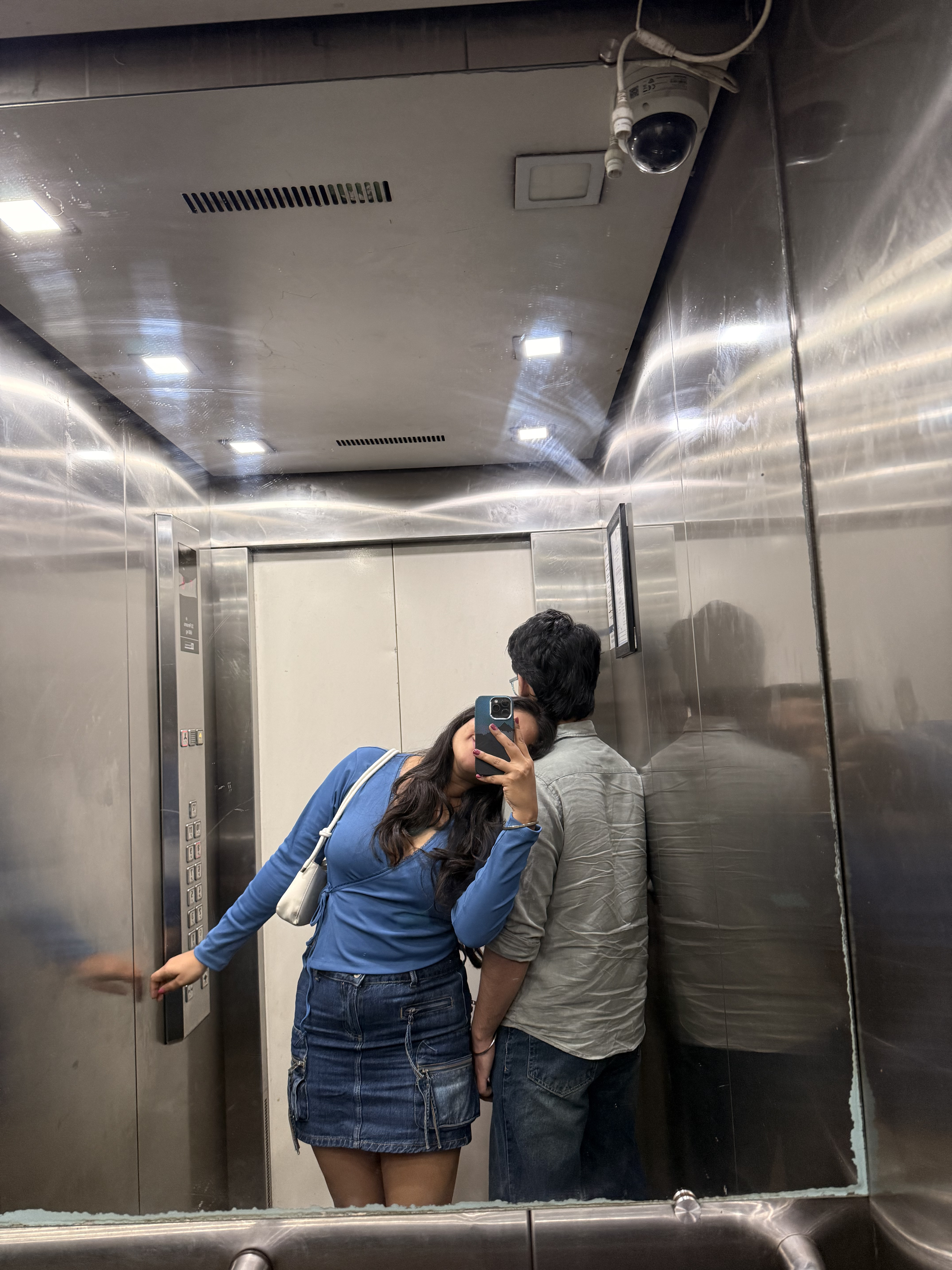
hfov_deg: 56.8
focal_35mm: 24
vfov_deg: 71.6
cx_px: 476
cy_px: 635
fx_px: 880
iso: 320
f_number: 1.78
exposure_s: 1/50
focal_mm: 6.76
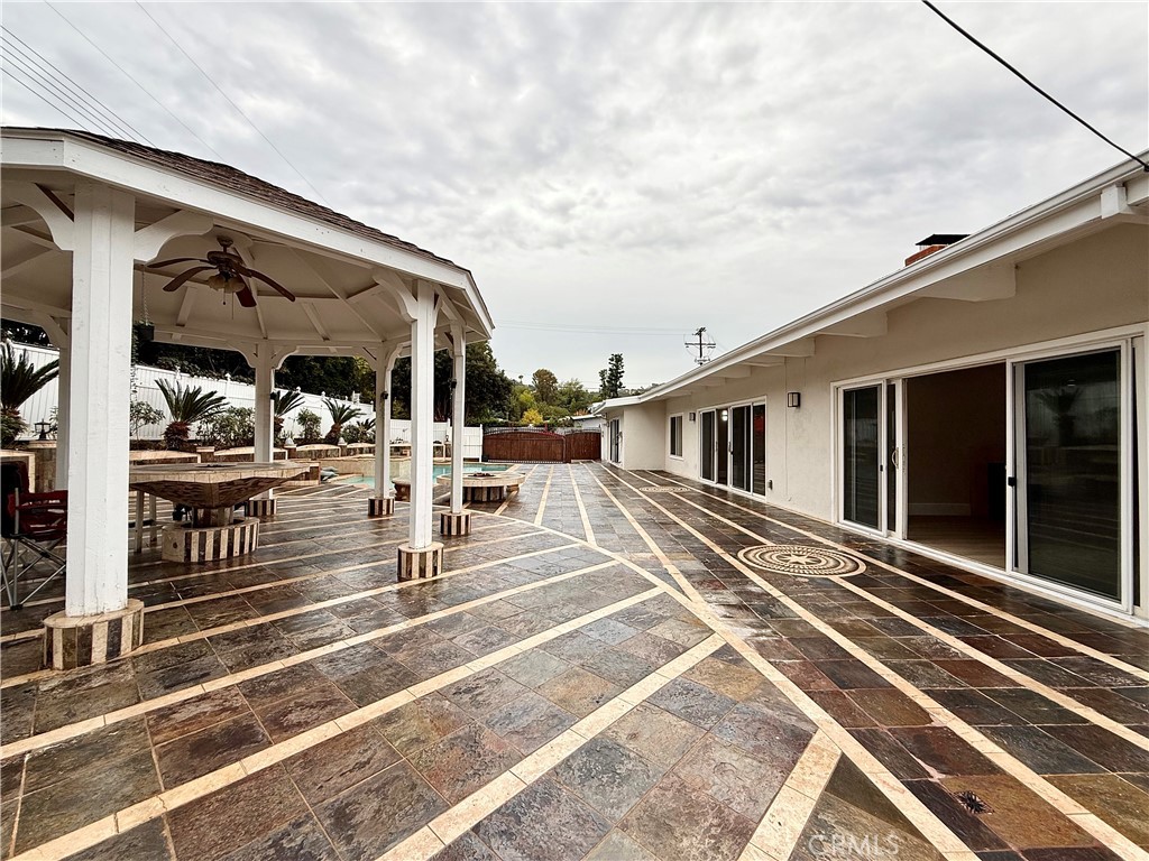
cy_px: 430
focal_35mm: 14
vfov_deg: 85.7
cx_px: 574
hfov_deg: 102.1
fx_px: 465
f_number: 2.2
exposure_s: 1/1125
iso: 50
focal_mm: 2.22
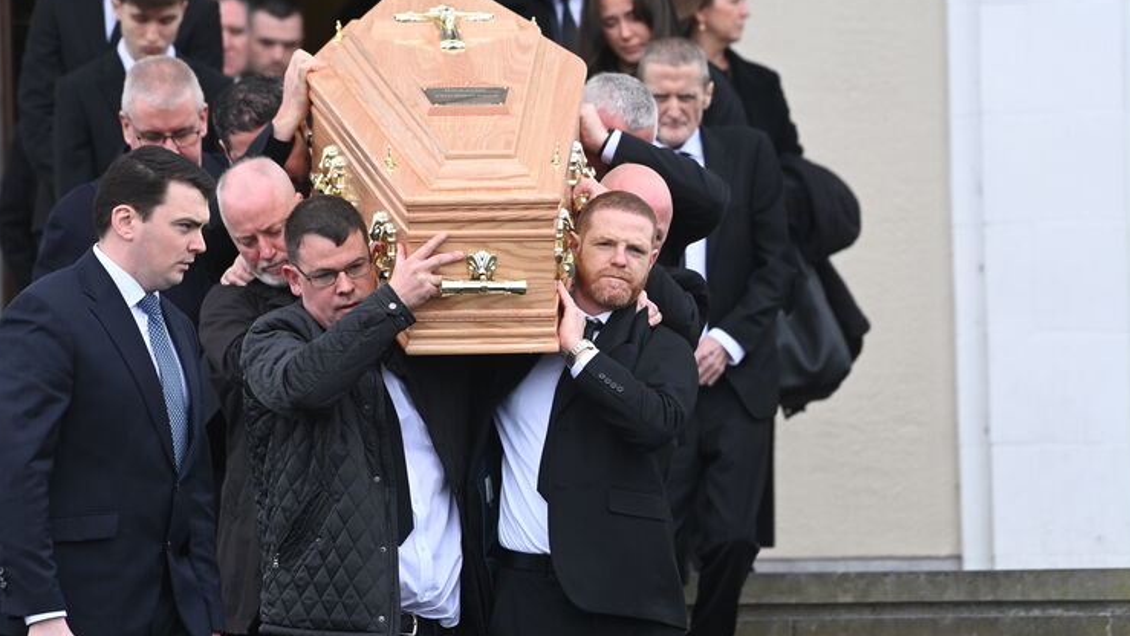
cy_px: 313
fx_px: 12227
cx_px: 587
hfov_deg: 5.3
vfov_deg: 3.0
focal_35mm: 408
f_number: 5.6
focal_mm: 360
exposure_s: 1/640
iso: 800
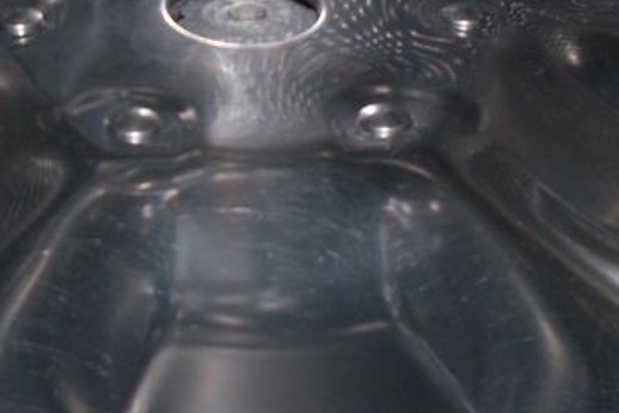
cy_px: -14
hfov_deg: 23.4
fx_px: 1496
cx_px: 269
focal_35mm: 87
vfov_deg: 15.4
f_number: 2.8
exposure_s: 1/45
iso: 100
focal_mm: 6.3
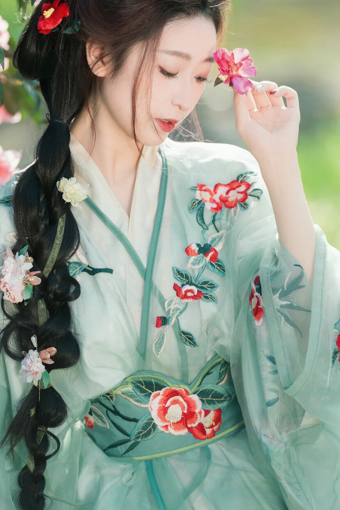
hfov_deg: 5.4
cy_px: 208
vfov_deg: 8.1
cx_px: 140
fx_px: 3597
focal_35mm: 254
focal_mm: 200
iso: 125
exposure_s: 1/320
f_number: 2.8
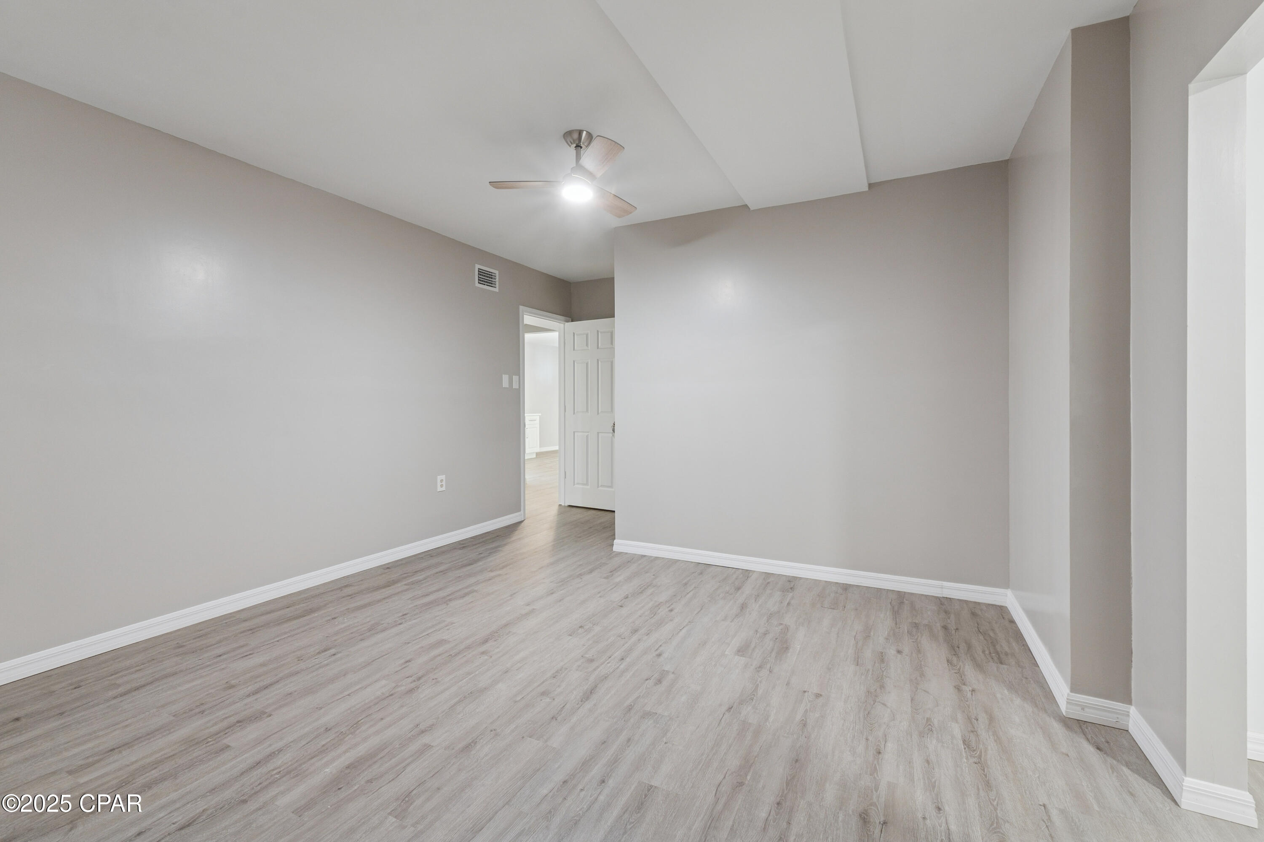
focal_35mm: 15
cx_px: 632
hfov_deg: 100.4
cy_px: 421
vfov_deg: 77.3
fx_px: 527
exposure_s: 1/4
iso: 250
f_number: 10
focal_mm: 10
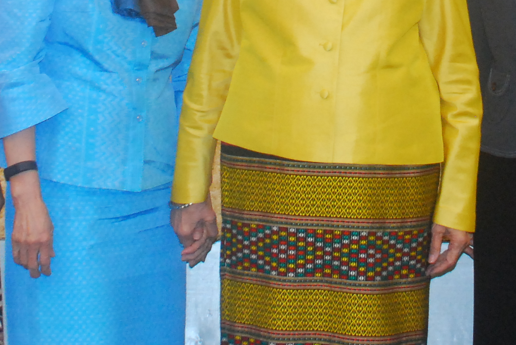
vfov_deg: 9.8
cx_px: 330
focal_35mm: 136
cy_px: -177
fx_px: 1951
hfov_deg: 15.0
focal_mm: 28
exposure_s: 1/25
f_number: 4
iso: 1000
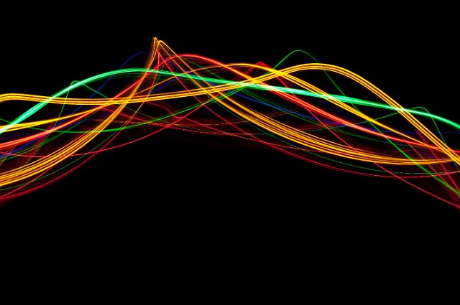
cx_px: 230
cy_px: 152
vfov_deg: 26.9
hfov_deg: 39.6
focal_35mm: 50
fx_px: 638
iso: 200
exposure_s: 1/1.25
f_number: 4
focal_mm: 50
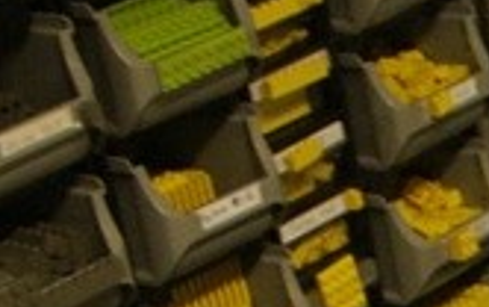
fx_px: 2374
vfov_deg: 7.1
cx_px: 912
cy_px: 614
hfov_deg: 10.9
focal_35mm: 178
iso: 200
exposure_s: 1/20
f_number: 2.8
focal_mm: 8.51
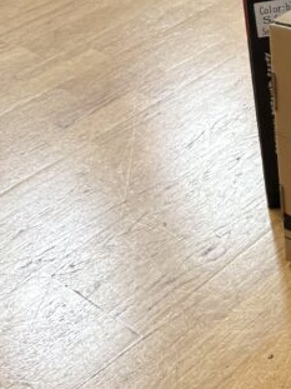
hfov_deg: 16.6
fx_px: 886
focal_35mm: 79
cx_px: 465
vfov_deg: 21.2
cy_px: -179
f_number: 1.78
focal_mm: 6.76
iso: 250
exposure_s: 1/50
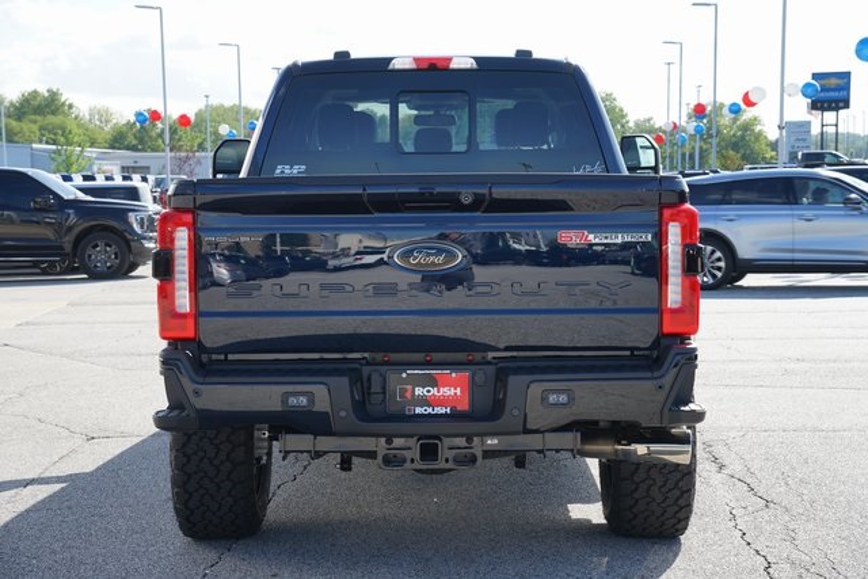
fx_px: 1688
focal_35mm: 70
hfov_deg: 28.8
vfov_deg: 19.5
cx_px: 434
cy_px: 290
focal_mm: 70
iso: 100
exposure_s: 1/125
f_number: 8
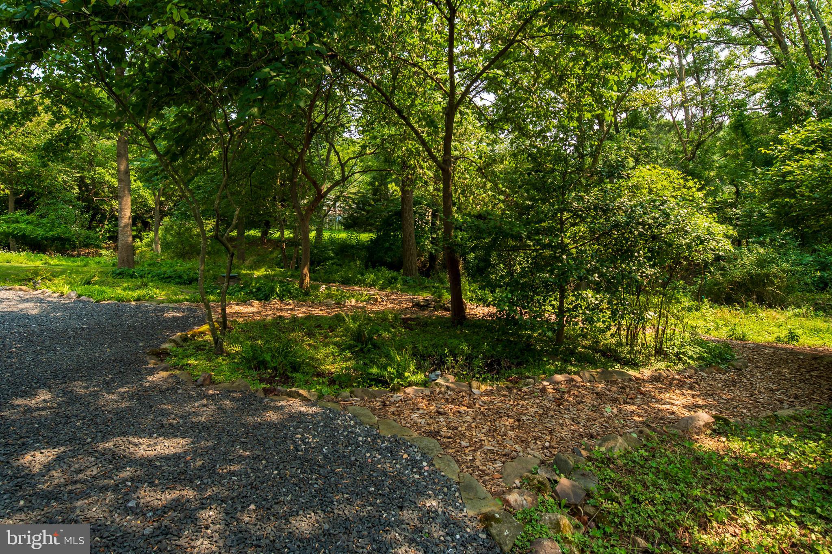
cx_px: 416
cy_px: 277
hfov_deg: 86.9
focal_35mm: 19
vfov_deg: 64.5
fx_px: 439
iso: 320
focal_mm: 19
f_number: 16
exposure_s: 1/200
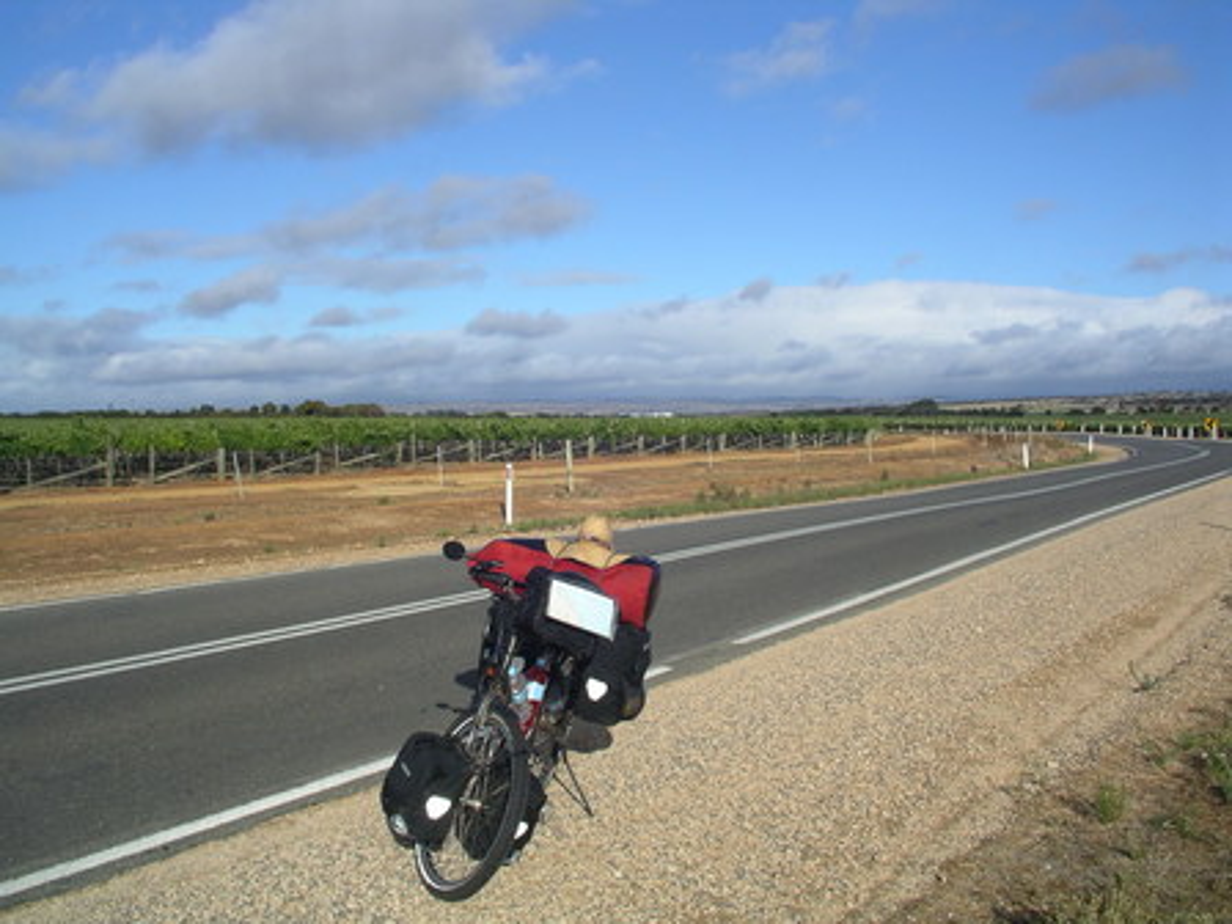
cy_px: 462
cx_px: 616
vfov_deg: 38.7
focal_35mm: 37
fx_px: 1317
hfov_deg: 50.1
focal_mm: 5.7
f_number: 6.9
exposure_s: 1/250
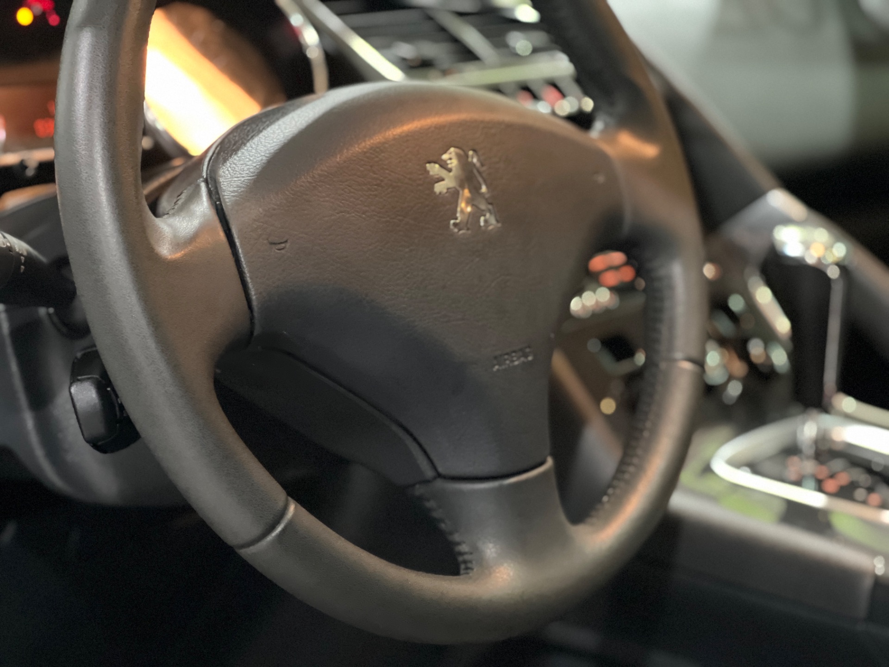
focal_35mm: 77
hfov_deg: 25.3
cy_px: 334
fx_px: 1977
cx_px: 444
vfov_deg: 19.1
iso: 1000
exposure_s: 1/15
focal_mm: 9
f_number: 2.8
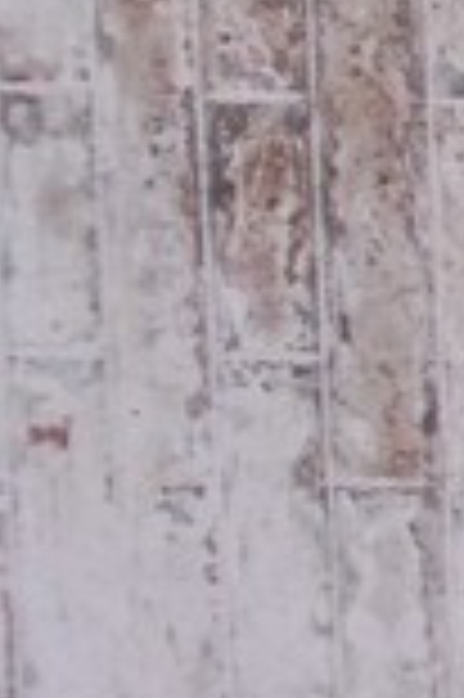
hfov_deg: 7.7
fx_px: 2790
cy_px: 41
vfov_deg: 14.1
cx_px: 1577
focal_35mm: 144
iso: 180
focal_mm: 4
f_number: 2.7
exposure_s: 1/250
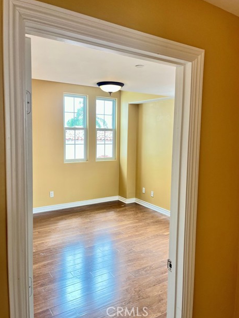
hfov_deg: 51.4
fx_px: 249
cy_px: 154
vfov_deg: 65.3
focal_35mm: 27
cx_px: 122
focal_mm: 5.1
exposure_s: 1/120
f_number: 1.6
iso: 100
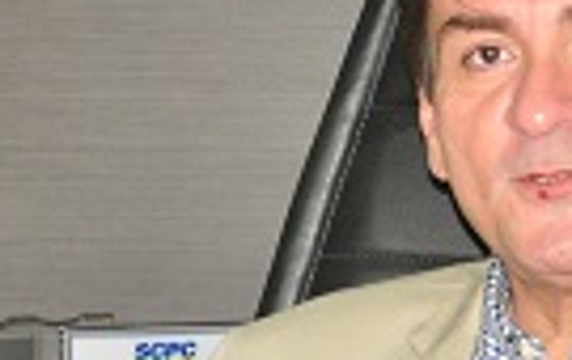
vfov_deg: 4.8
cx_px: 534
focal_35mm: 271
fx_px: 4233
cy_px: 466
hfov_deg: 7.7
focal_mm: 48
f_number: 7.1
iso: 1000
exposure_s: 1/100
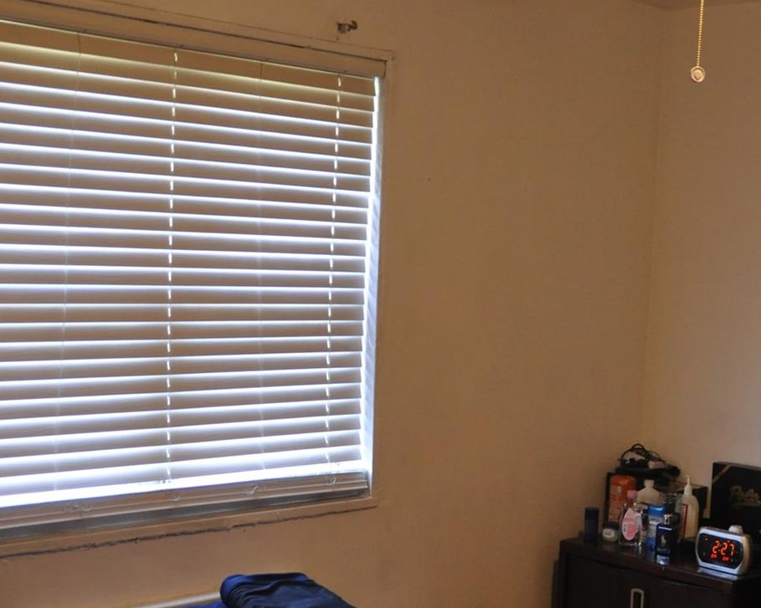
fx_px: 1284
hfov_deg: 31.9
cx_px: 637
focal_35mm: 57
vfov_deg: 26.4
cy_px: 444
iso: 1000
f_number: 3.5
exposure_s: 1/30
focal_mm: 18
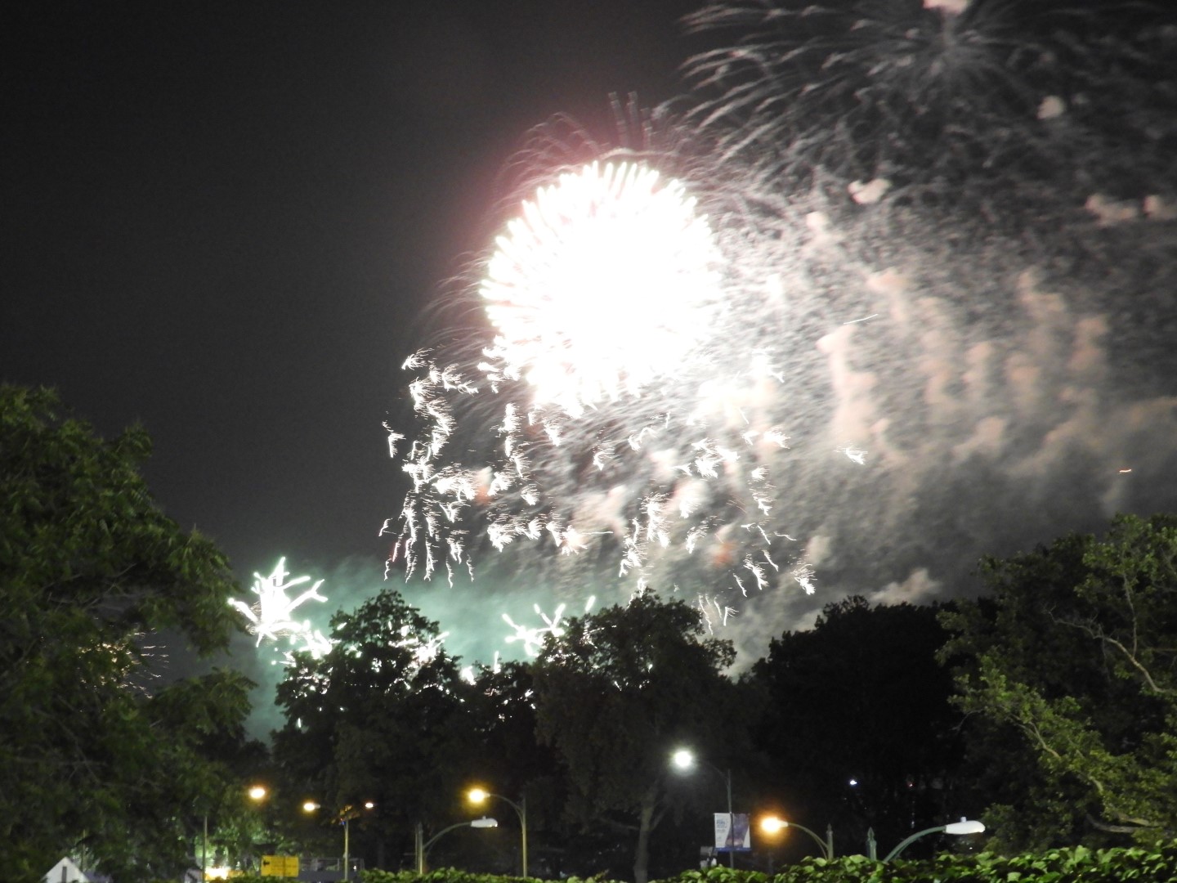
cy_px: 442
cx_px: 588
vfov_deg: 24.4
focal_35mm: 60
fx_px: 2040
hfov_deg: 32.2
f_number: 4.2
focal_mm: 10.7
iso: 800
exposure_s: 1/2.5
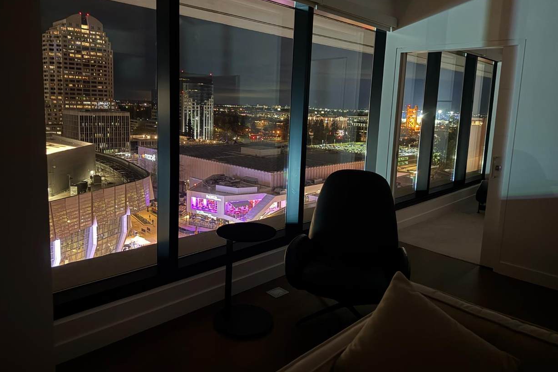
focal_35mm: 26
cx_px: 269
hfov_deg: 69.4
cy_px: 162
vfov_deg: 49.4
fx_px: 403
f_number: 1.78
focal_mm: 6.76
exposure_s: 1/9
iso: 1600
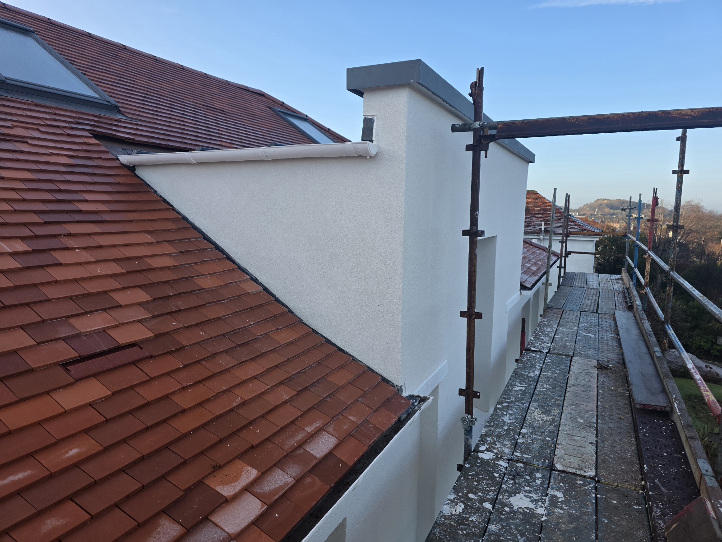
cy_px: 271
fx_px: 480
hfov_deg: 73.9
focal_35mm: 23
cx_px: 361
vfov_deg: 58.9
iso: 80
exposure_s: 1/1429
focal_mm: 6.3
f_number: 1.7
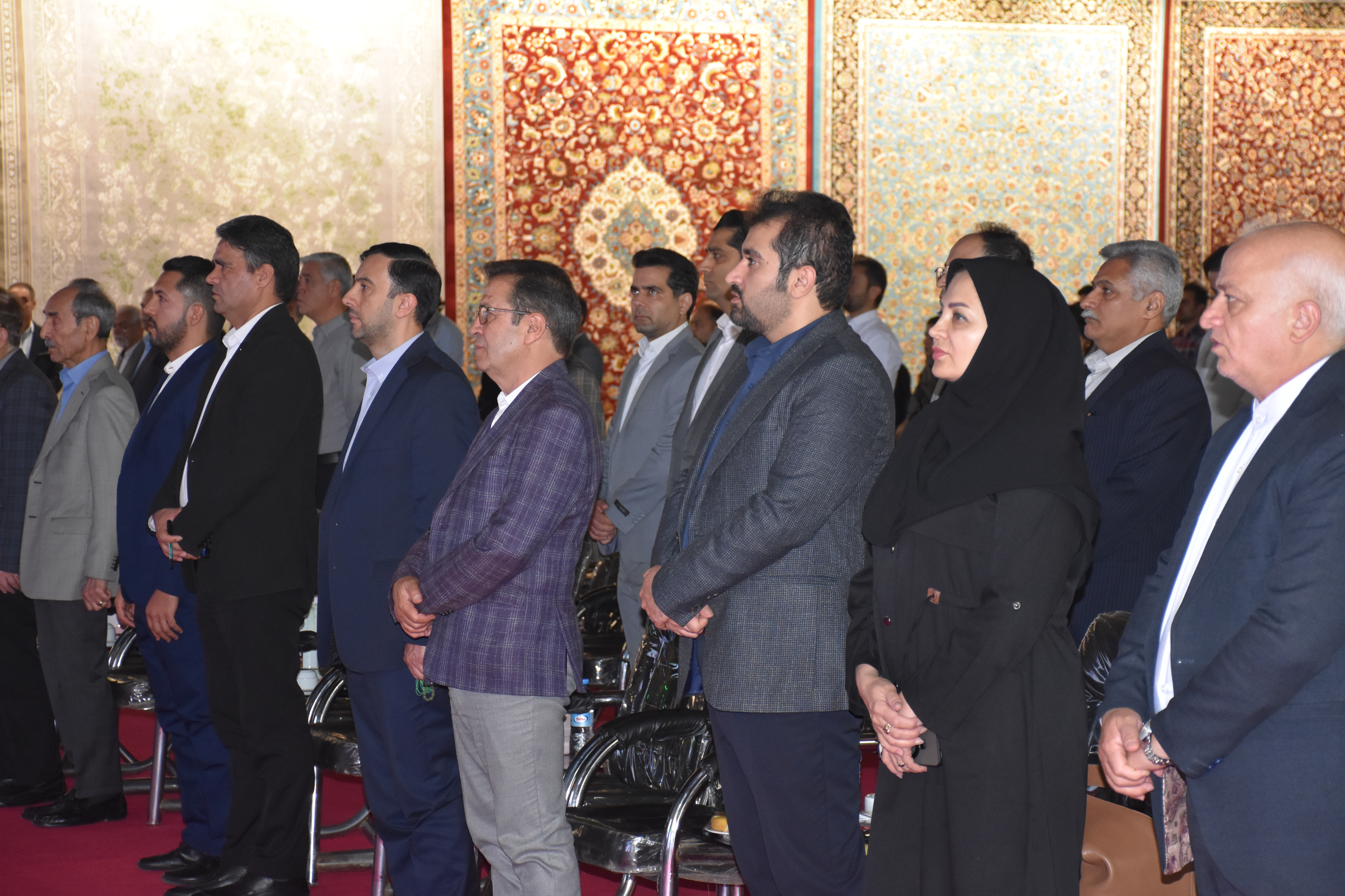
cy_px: 448
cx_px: 672
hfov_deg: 20.6
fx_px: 3698
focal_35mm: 99
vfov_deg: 13.8
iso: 1600
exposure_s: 1/60
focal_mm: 66
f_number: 5
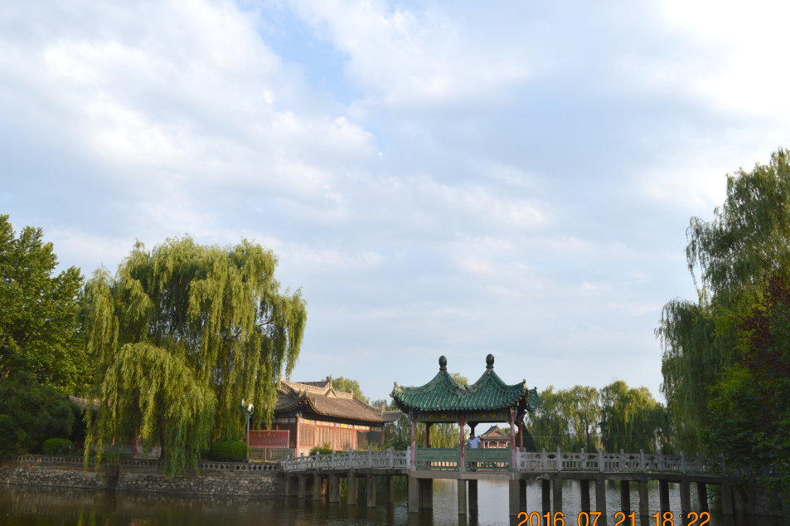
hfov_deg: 63.6
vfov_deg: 44.9
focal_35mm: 29
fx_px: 636
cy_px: 281
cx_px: 366
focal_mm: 18
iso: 100
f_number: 7.1
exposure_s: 1/200
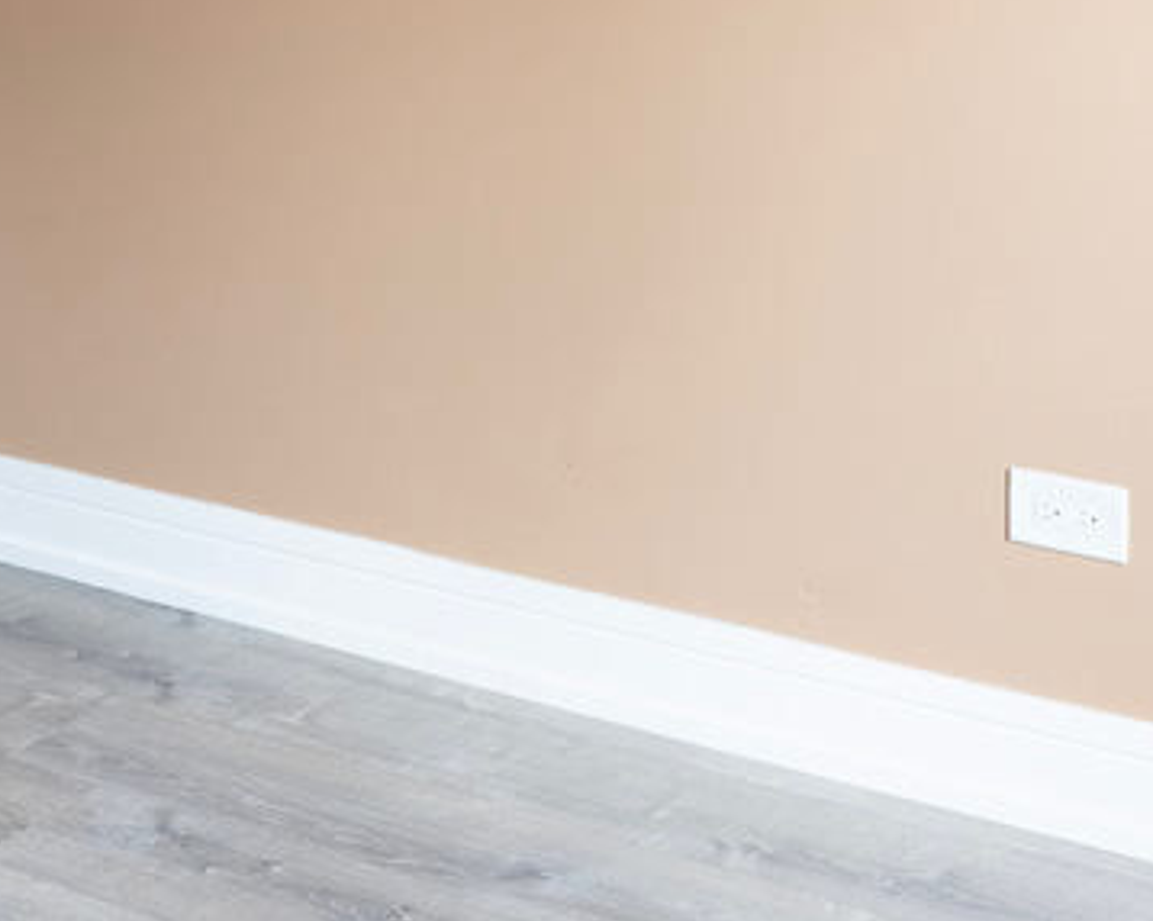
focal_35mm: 85
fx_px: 2899
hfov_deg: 22.0
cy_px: -374
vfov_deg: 16.7
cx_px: 108
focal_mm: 20
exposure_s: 1/1250
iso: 800
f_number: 2.8
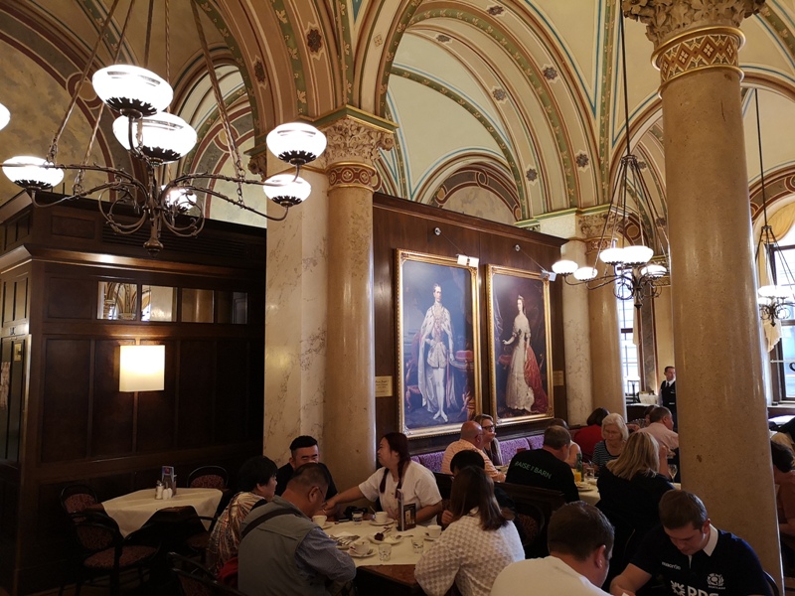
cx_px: 398
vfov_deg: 51.4
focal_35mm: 27
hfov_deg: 65.3
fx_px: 620
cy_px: 298
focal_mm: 3.95
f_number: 1.8
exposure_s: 1/100
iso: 640
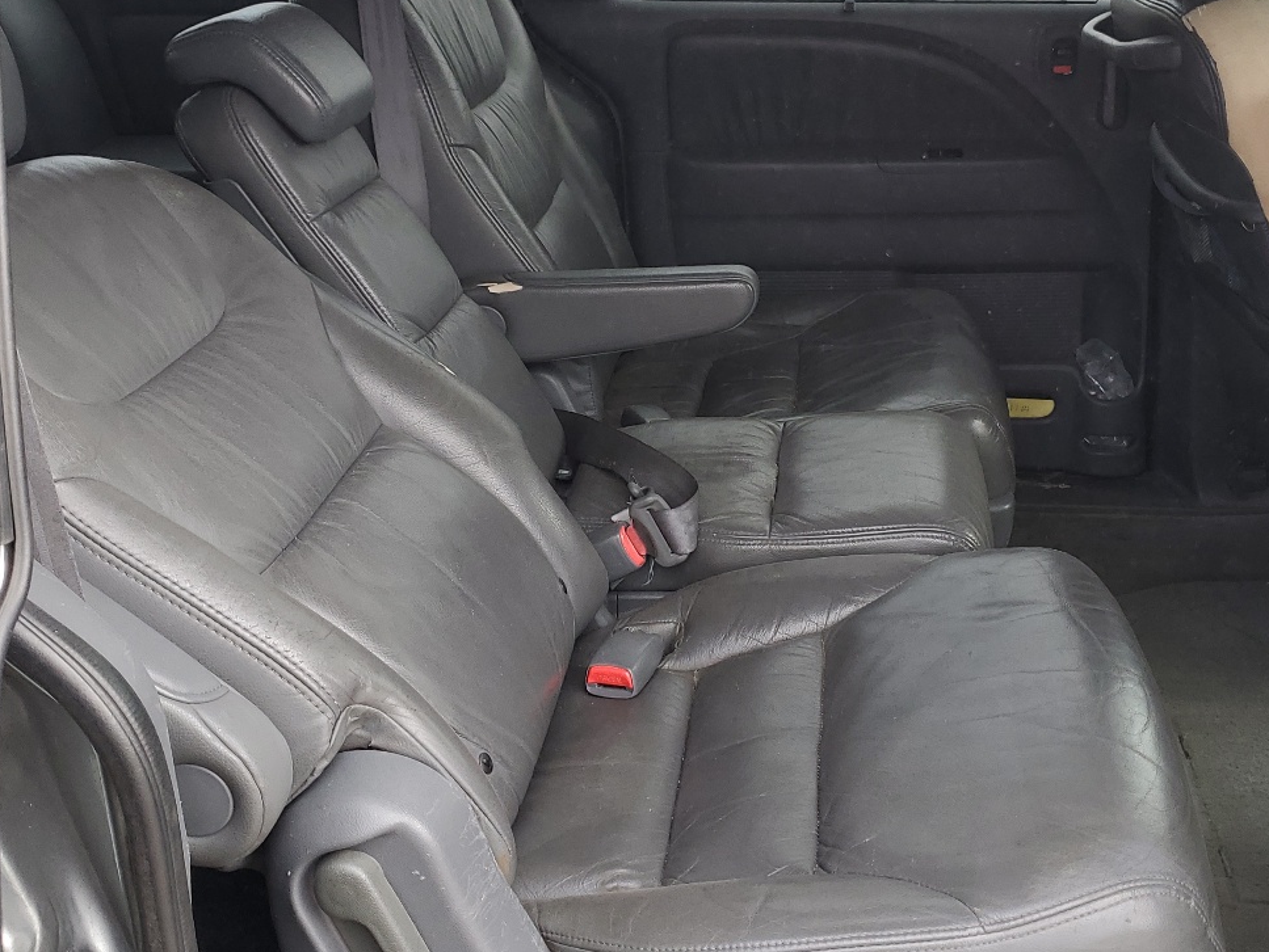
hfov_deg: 43.7
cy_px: 433
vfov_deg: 33.6
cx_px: 732
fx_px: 1577
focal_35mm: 43
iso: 50
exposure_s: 1/323
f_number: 1.5
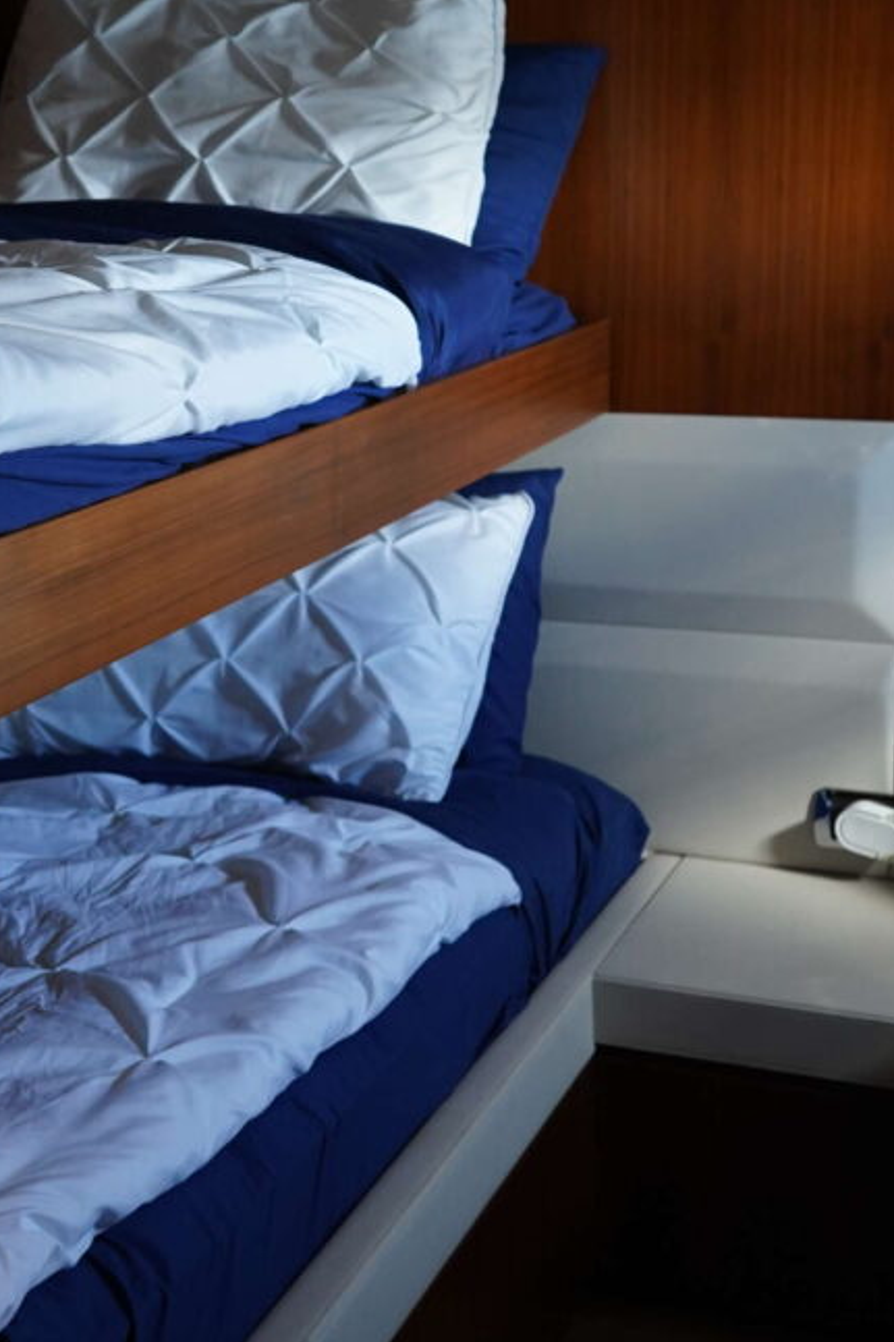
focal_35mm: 57
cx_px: 287
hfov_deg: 23.6
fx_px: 2124
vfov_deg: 35.0
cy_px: 562
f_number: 3.5
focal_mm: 24
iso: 1600
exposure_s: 1/160
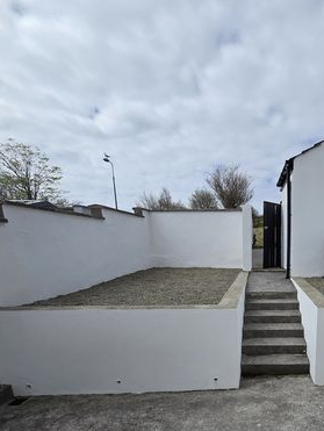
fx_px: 262
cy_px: 306
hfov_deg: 58.8
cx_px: 258
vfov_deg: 75.0
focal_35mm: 21
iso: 50
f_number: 2.2
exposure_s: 1/3924
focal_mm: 2.2
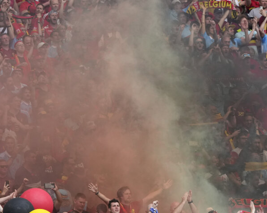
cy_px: 127
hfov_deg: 4.5
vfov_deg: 3.6
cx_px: 50
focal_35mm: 434
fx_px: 3428
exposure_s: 1/1000
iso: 800
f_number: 4.5
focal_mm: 180
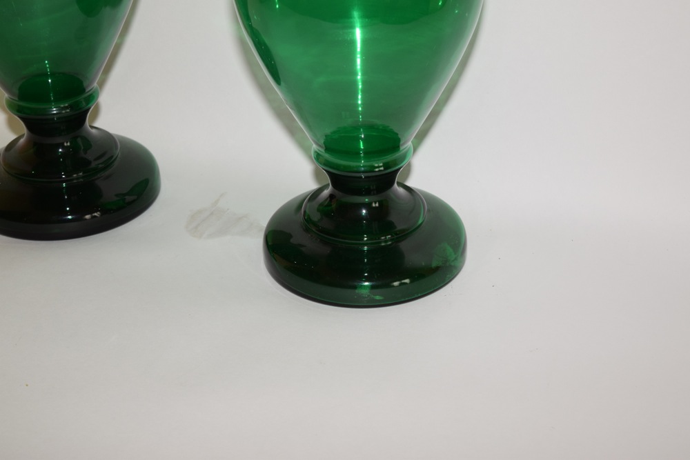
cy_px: 230
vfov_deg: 16.6
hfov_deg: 24.6
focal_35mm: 82
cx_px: 345
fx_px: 1581
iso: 560
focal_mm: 55
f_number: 5.6
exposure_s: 1/80
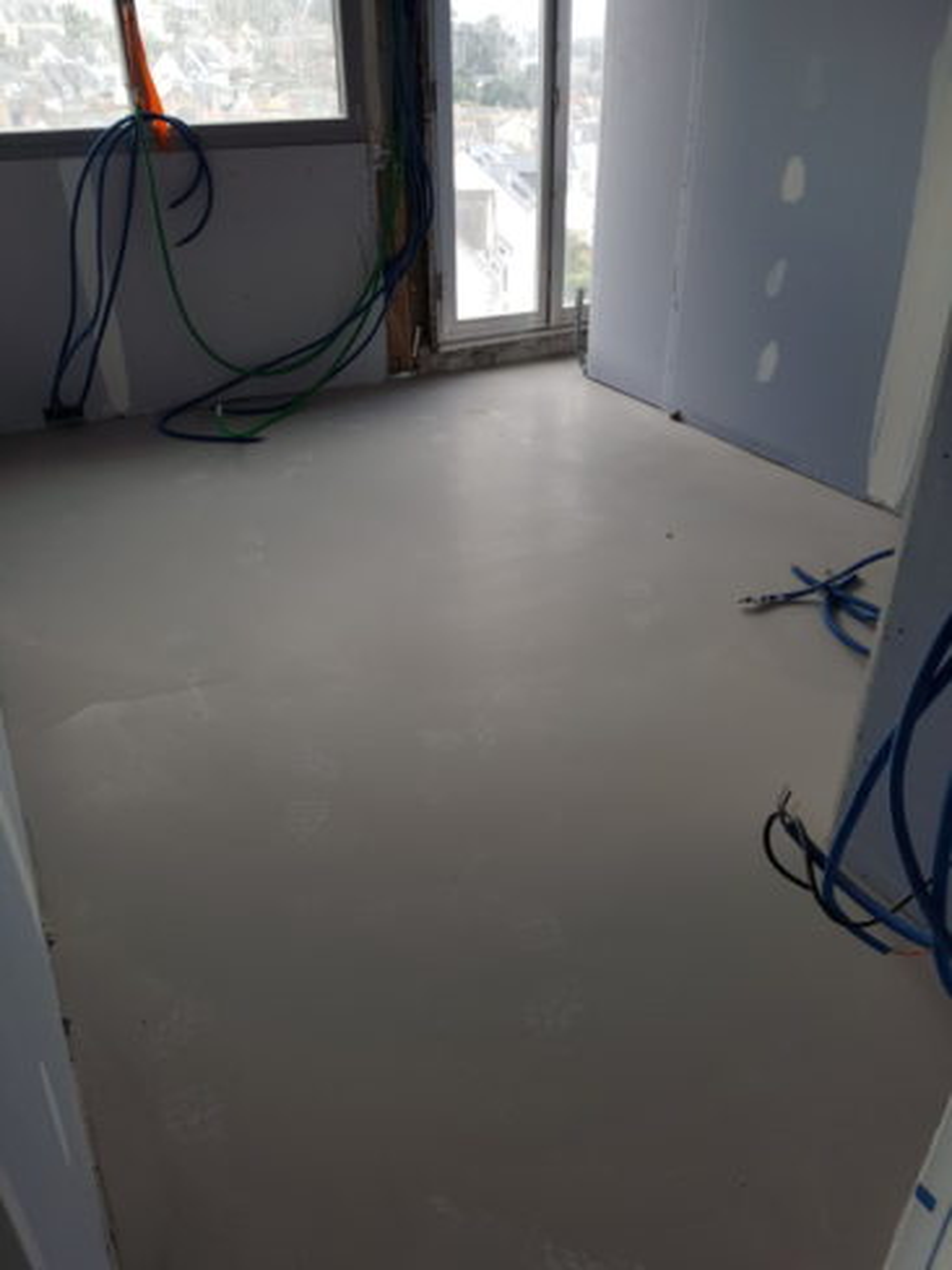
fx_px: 953
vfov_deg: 67.3
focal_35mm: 26
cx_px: 476
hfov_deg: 53.1
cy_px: 635
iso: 50
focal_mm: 4.2
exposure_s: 1/101
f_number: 1.7
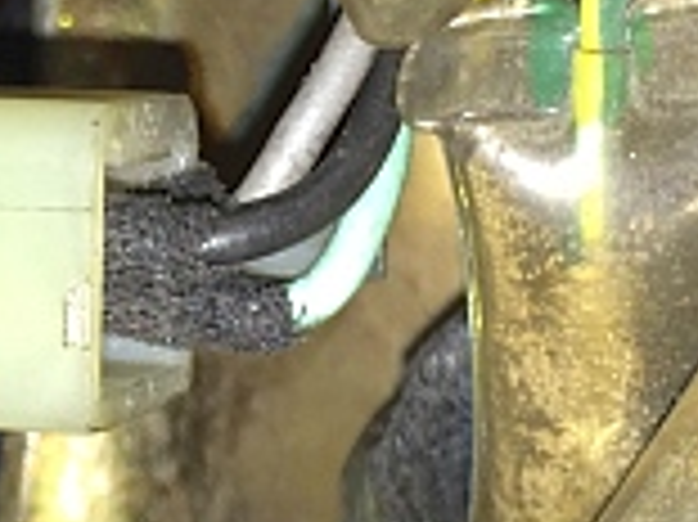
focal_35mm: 155
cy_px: 207
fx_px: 3123
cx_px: 212
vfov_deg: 9.6
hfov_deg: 12.7
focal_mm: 4.12
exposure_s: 1/63
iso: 32
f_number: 2.2
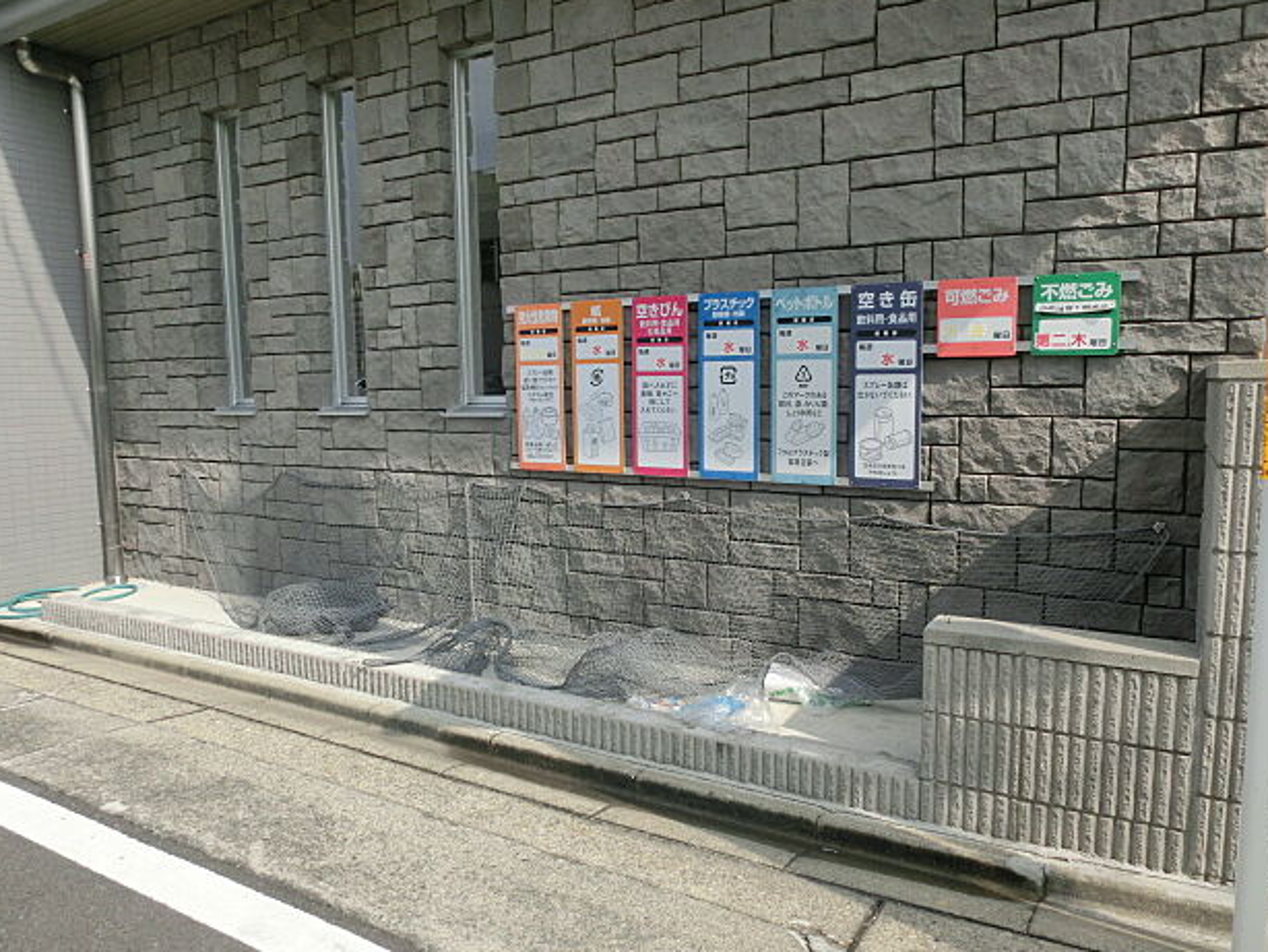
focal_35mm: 25
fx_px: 916
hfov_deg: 69.4
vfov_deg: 54.9
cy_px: 489
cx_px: 653
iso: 80
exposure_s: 1/160
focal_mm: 4.24
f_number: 7.9
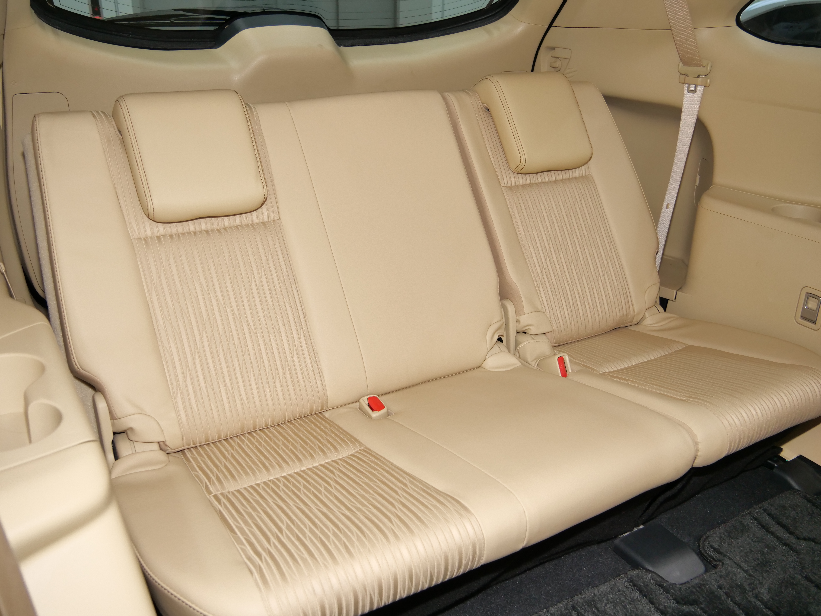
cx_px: 410
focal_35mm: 30
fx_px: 712
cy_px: 308
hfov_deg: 60.0
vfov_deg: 46.8
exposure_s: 1/30
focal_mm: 15
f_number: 3.7
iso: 800
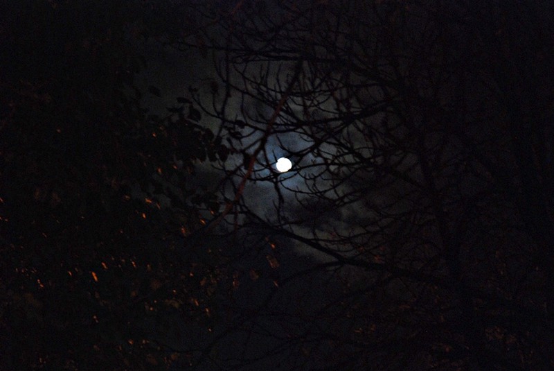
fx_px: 1617
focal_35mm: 105
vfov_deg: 13.1
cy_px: 186
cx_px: 277
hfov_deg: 19.4
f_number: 5
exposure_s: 1/13
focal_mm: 70
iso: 1000
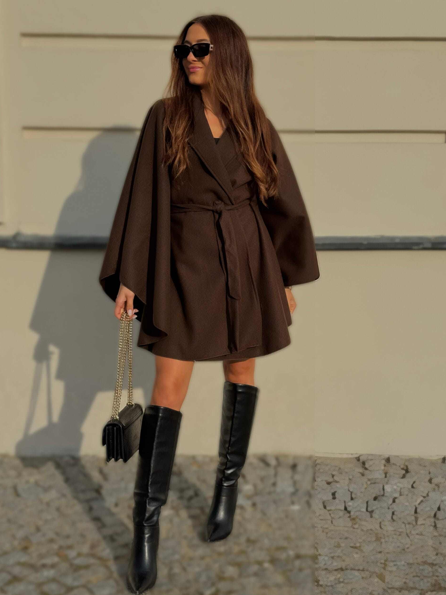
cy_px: 294
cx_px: 223
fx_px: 842
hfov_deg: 29.7
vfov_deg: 38.9
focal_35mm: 49
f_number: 1.78
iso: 80
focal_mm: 6.76
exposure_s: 1/10526
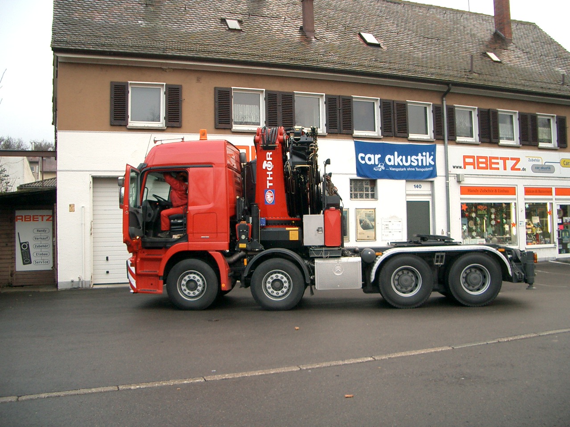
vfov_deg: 40.7
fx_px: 576
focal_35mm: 35
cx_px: 285
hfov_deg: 52.6
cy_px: 214
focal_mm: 5.8
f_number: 2.6
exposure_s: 1/60
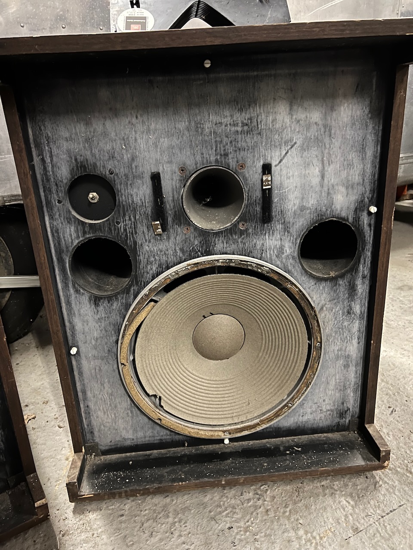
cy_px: 275
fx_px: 414
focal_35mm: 26
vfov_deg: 67.3
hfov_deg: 53.1
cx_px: 206
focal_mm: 5.7
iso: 640
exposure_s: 1/12
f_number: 1.5
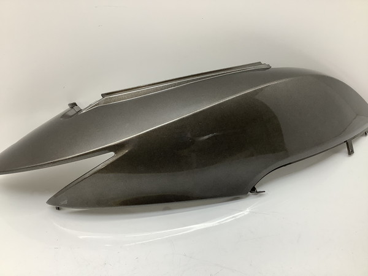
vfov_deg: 45.4
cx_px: 184
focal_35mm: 31
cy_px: 138
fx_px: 330
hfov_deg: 58.4
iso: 64
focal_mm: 3.3
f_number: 2.4
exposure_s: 1/120
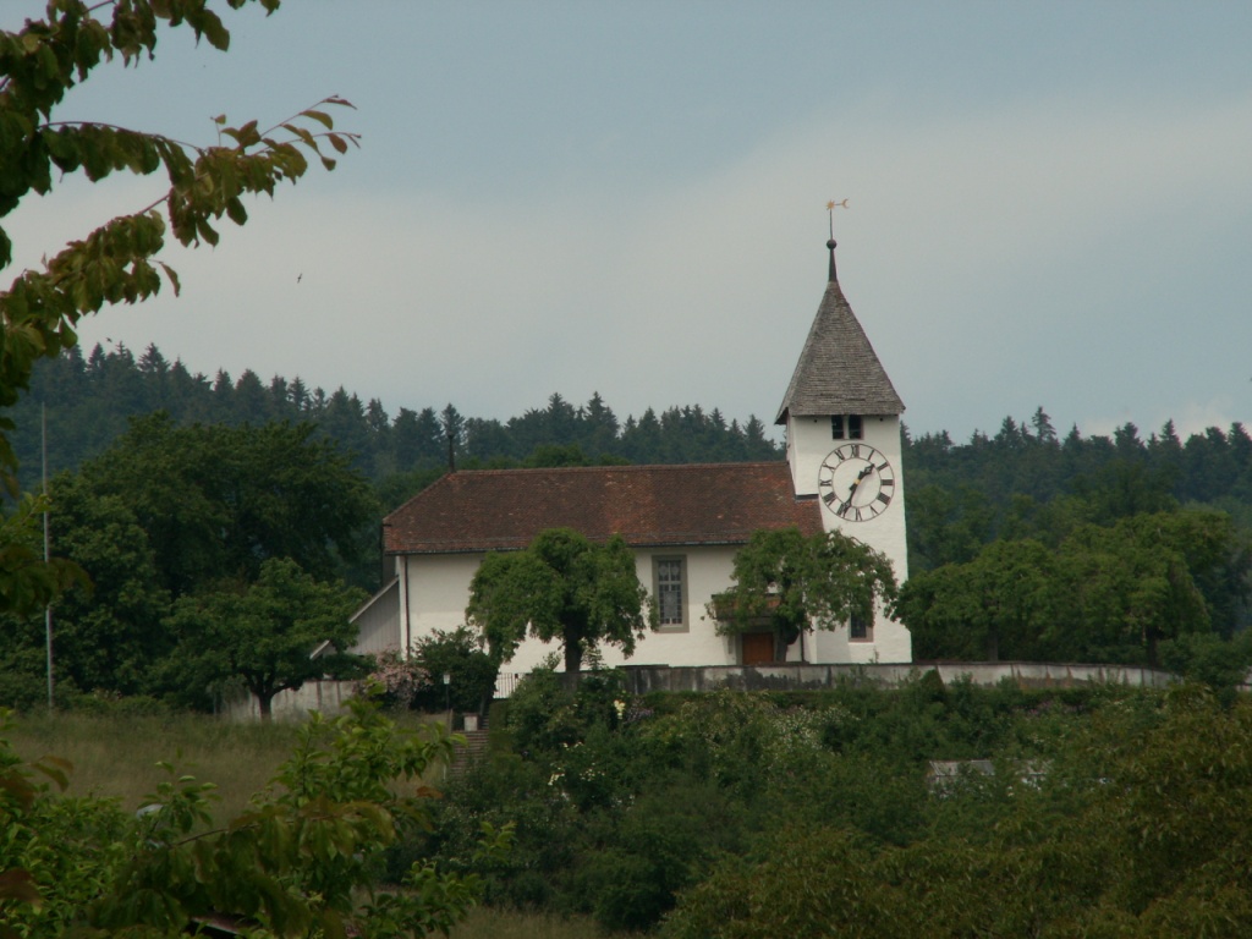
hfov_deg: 6.6
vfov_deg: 5.0
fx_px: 10778
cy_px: 470
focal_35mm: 298
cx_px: 626
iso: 50
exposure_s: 1/200
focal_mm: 48.86
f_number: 8
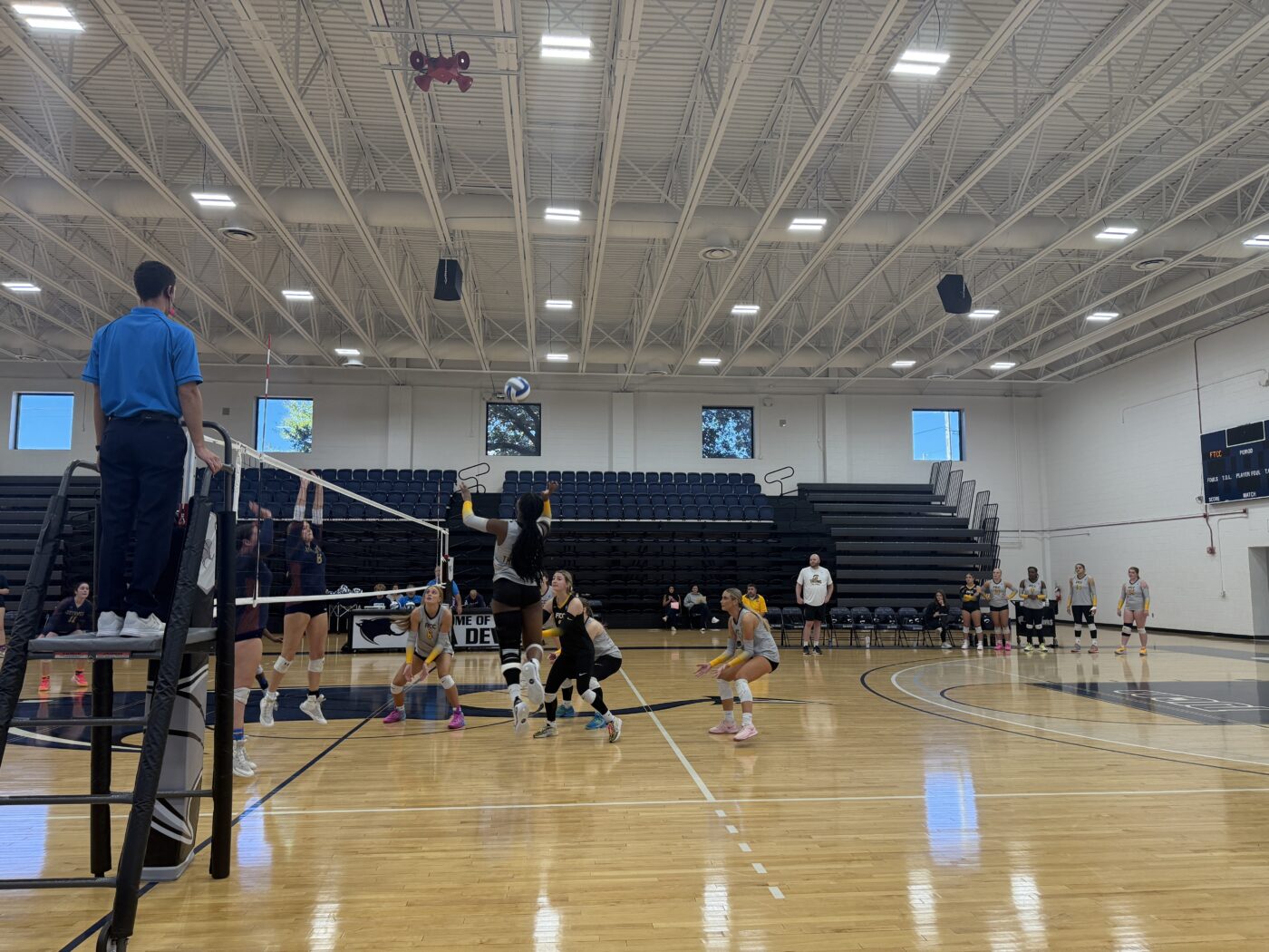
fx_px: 880
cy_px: 476
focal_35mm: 24
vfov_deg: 56.8
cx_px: 634
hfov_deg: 71.6
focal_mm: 6.76
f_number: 1.78
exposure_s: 1/232
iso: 160
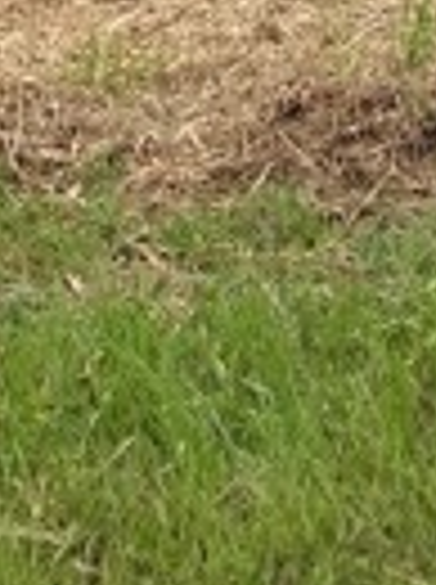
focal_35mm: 154
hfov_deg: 9.6
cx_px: 207
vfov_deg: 10.3
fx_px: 2595
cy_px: -1012
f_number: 1.8
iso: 32
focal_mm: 4.25
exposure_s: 1/3040
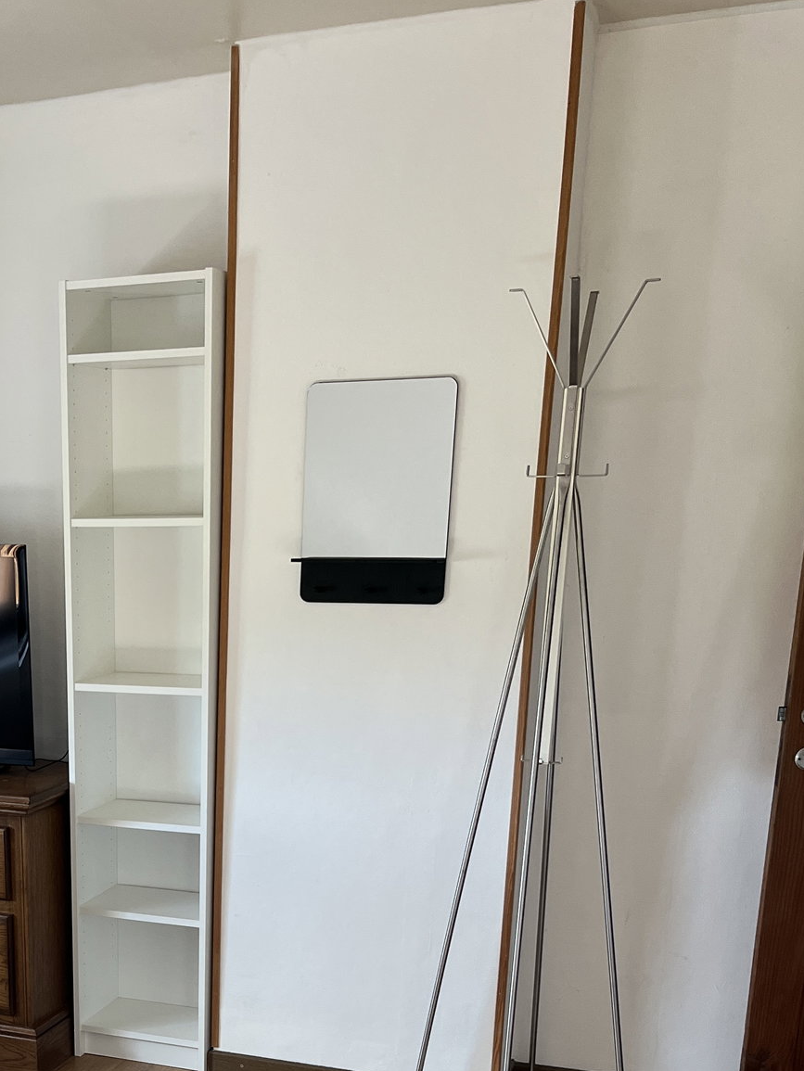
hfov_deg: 29.0
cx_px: 73
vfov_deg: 36.9
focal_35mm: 48
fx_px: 1486
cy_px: 980
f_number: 1.6
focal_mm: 5.1
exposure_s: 1/104
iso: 125
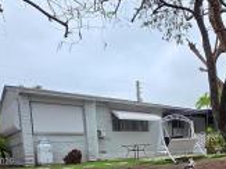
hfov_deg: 52.9
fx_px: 209
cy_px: 162
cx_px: 183
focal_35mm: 32
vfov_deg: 39.8
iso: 40
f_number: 1.9
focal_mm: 2.2
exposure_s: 1/927
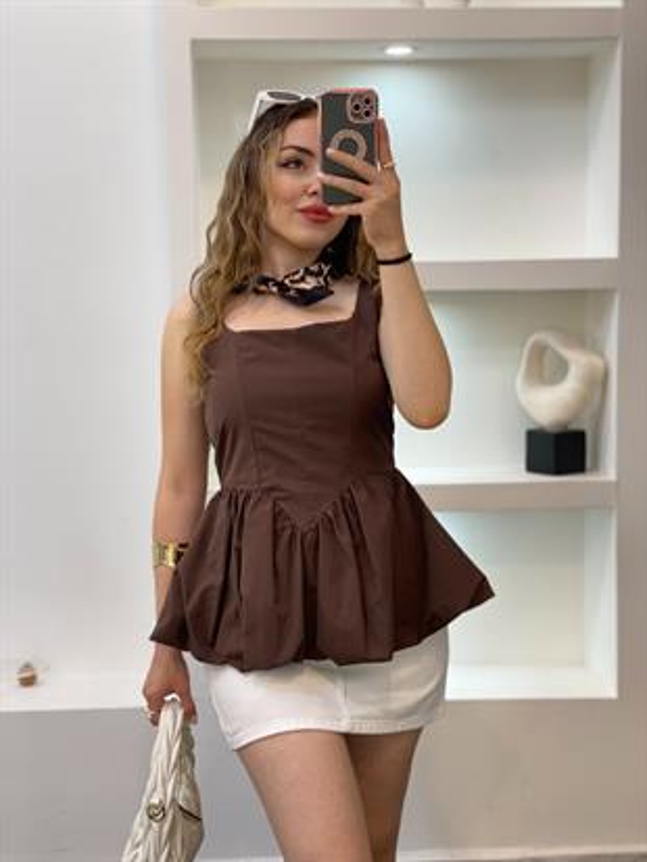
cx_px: 324
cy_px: 431
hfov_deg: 28.0
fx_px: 1295
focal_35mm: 52
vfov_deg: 36.8
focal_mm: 6
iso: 100
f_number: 2
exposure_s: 1/100
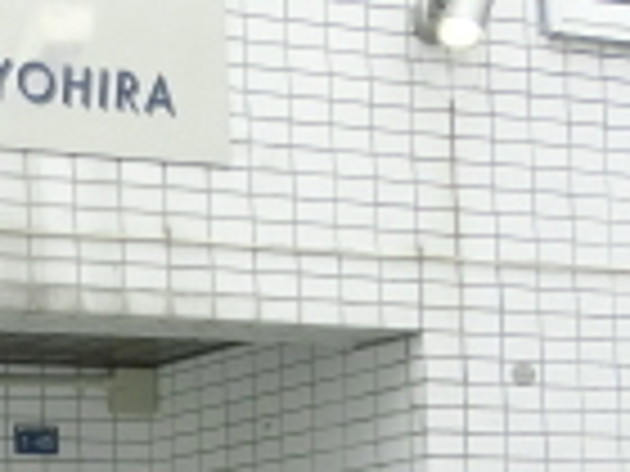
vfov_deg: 12.8
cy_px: 683
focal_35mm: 110
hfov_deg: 15.9
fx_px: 2002
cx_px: -405
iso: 125
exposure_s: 1/250
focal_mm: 4.24
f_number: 3
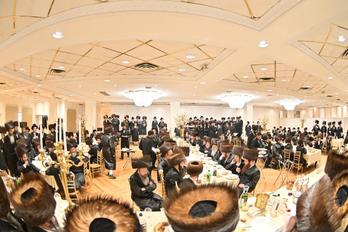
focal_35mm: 15
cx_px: 174
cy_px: 116
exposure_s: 1/200
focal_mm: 10.5
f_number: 2.8
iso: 800
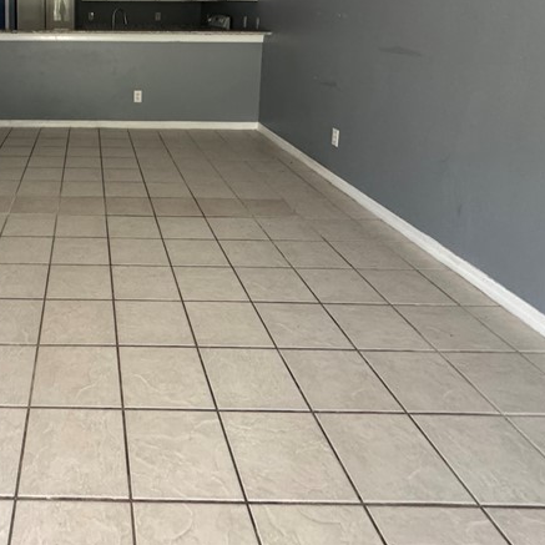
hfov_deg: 50.8
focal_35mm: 29
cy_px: 72
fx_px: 517
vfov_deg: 50.4
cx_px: 81
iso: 640
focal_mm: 2.22
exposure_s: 1/60
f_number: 2.2
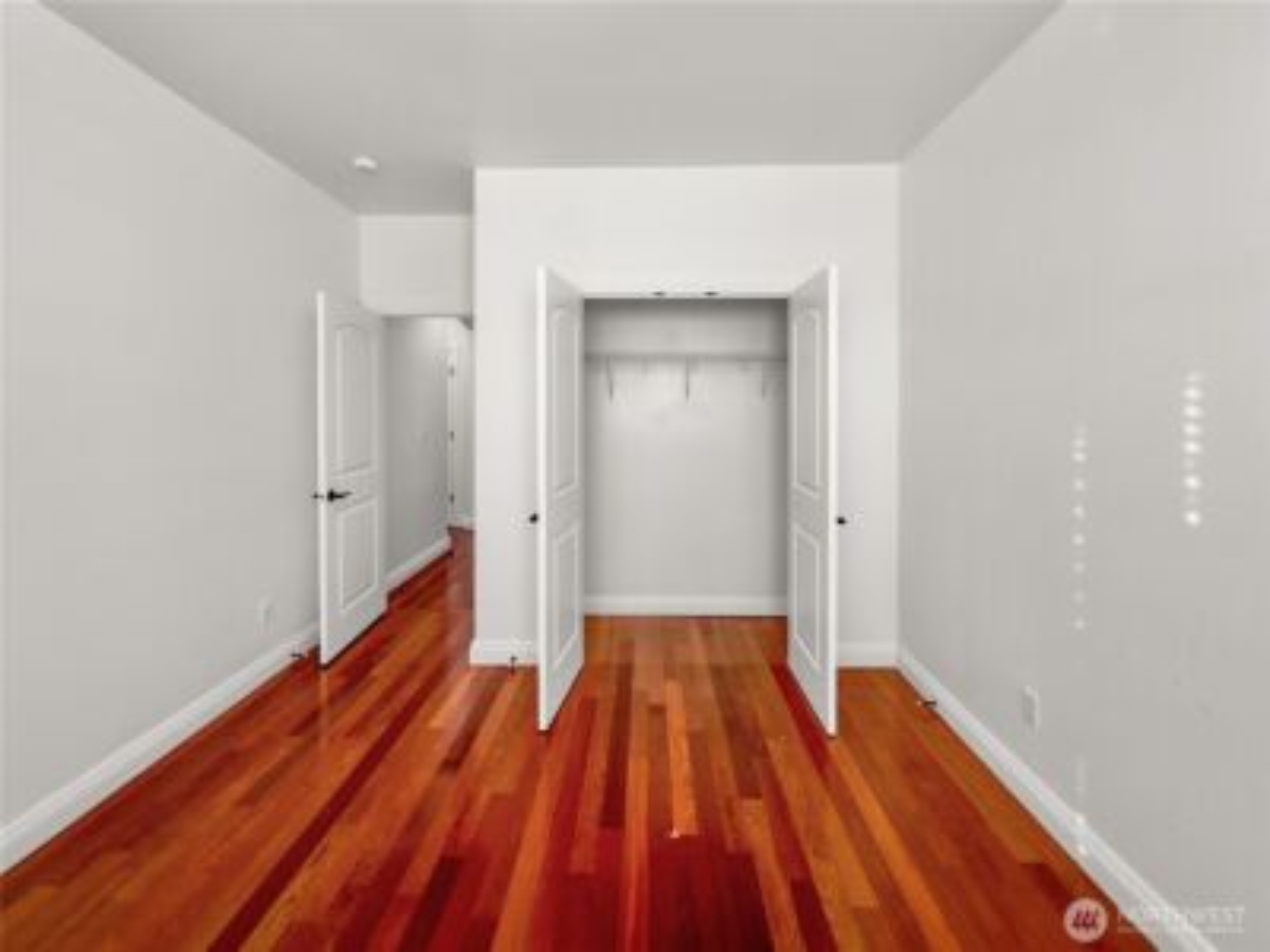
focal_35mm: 14
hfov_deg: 102.1
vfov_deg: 85.7
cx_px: 635
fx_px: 514
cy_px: 476
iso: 125
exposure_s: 1/120
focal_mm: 2.22
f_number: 2.2
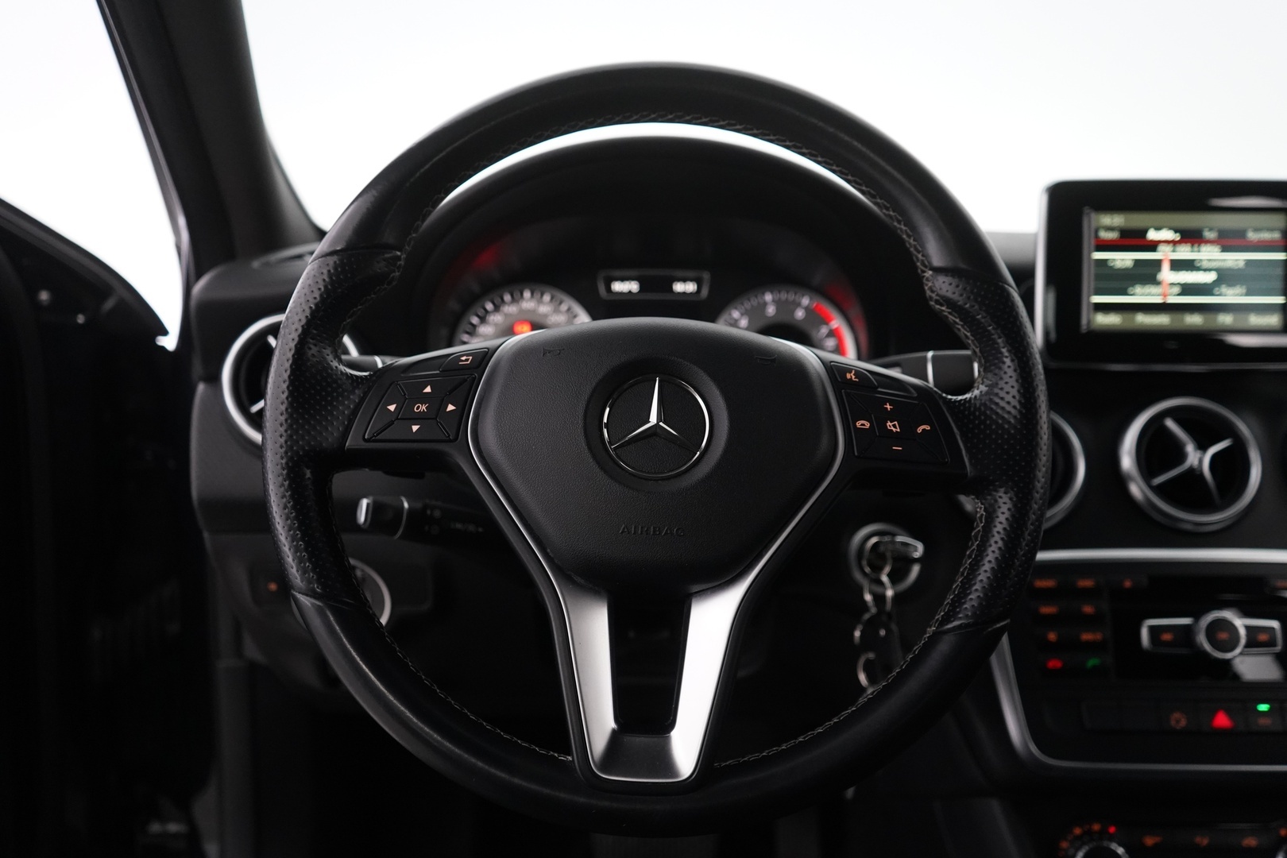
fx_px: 1108
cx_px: 644
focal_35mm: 31
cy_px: 429
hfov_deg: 60.3
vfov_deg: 42.3
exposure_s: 1/60
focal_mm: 31
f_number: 4
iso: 4000
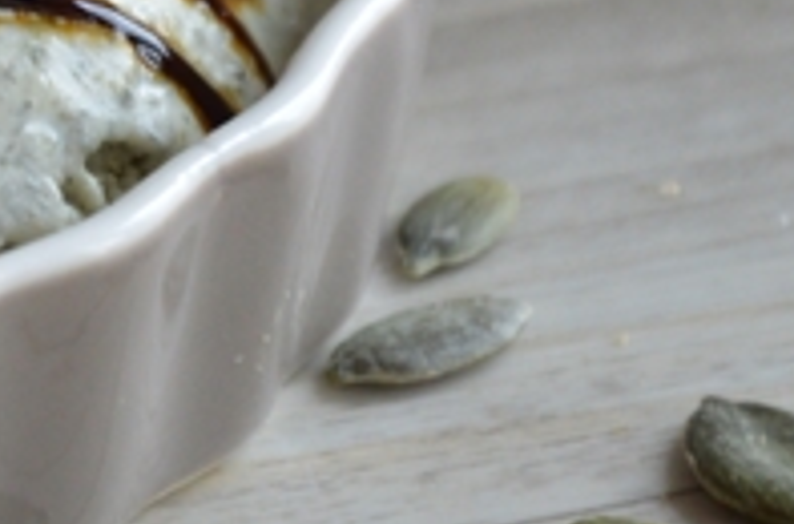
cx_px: 155
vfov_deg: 2.4
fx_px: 12351
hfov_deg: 3.7
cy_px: -183
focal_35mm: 562
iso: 800
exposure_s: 1/13
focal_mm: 105
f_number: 5.6
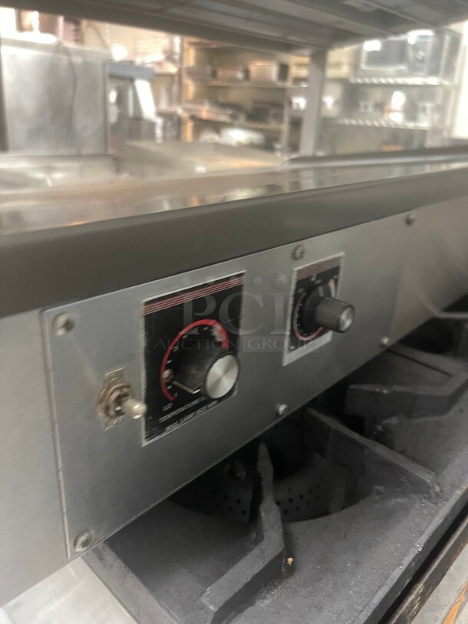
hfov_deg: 53.1
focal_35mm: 26
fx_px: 469
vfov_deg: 67.3
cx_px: 234
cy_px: 312
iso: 500
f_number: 1.6
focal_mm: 5.1
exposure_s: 1/30
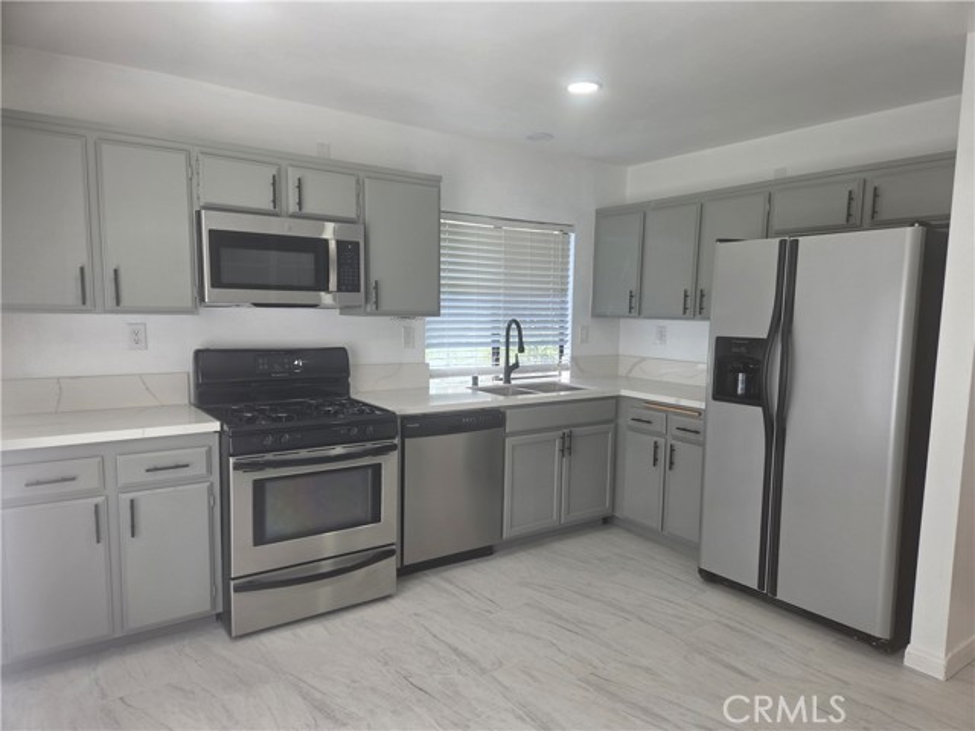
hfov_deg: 73.9
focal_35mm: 23
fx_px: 648
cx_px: 488
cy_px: 366
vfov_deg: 58.9
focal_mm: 5.4
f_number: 1.8
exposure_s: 1/120
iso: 50
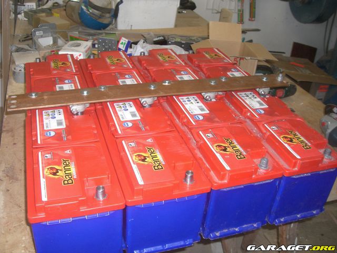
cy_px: 126
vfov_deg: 37.7
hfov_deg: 49.0
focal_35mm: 38
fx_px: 370
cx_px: 168
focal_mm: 6.2
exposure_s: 1/60
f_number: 2.7
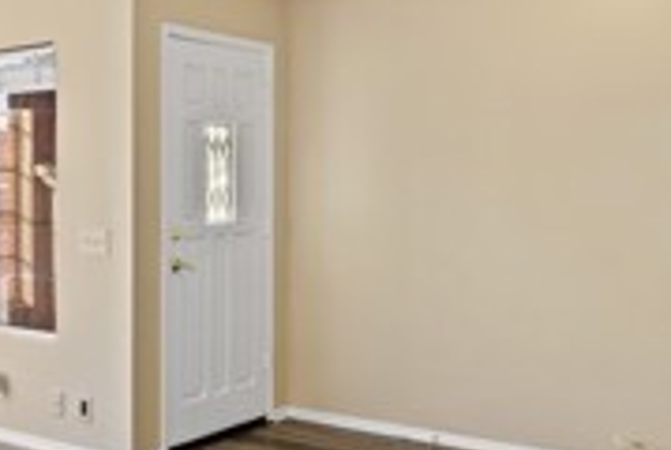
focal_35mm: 50
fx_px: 933
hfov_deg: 37.4
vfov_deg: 27.0
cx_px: 90
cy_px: 178
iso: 640
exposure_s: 1/40
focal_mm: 14
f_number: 8
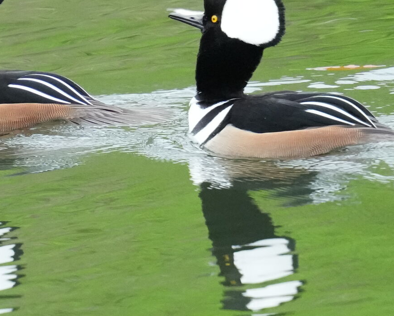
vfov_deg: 0.6
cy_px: 67
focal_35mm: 2786
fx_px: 32498
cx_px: 77
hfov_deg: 0.7
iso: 8000
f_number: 5.6
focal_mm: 600
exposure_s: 1/1000
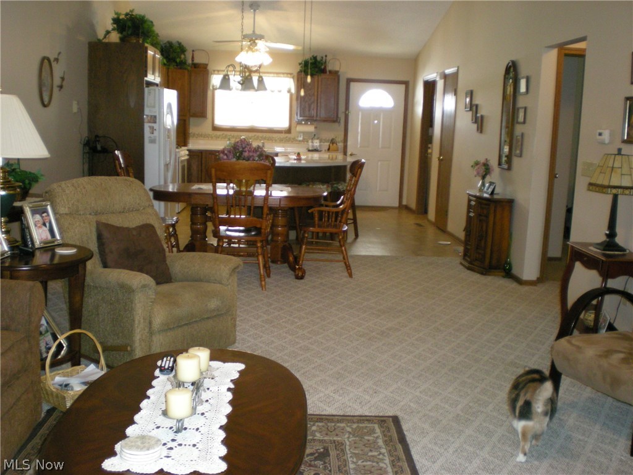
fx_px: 695
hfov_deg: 49.0
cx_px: 316
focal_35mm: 38
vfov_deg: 37.7
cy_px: 238
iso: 279
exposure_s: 1/30
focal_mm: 6.3
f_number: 3.1
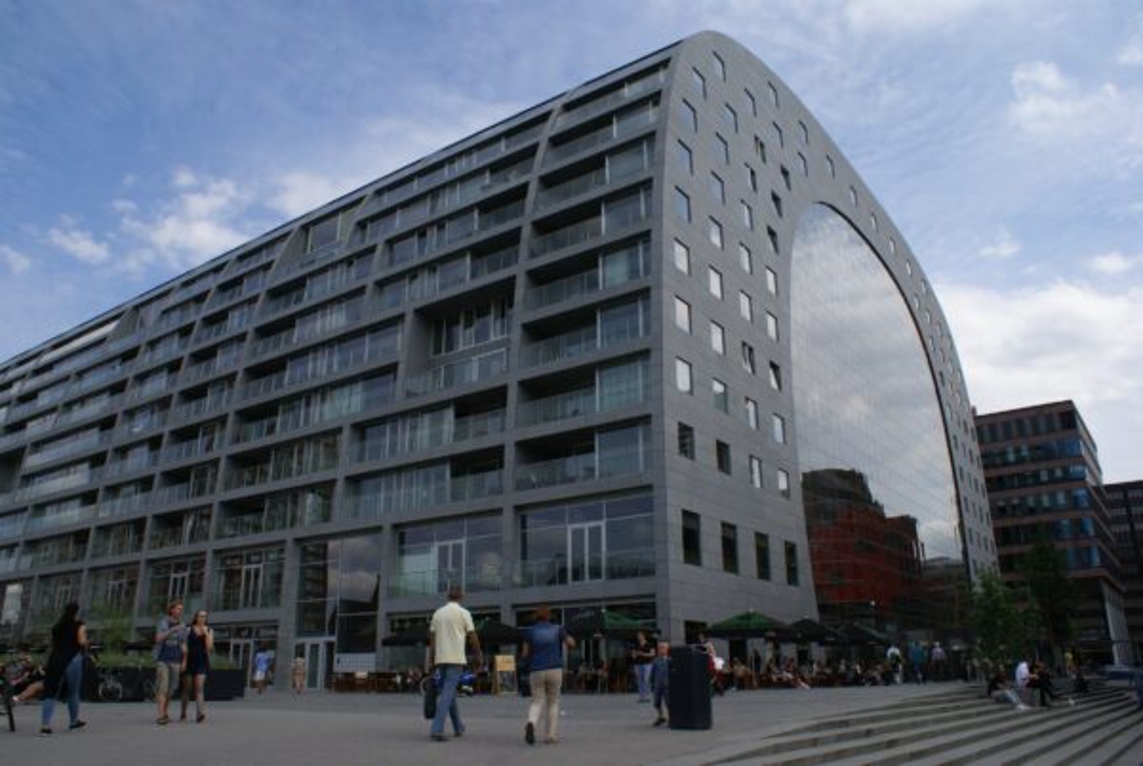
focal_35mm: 27
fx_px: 859
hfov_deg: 67.3
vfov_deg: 48.1
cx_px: 572
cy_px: 383
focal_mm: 18
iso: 100
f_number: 10
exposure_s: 1/160
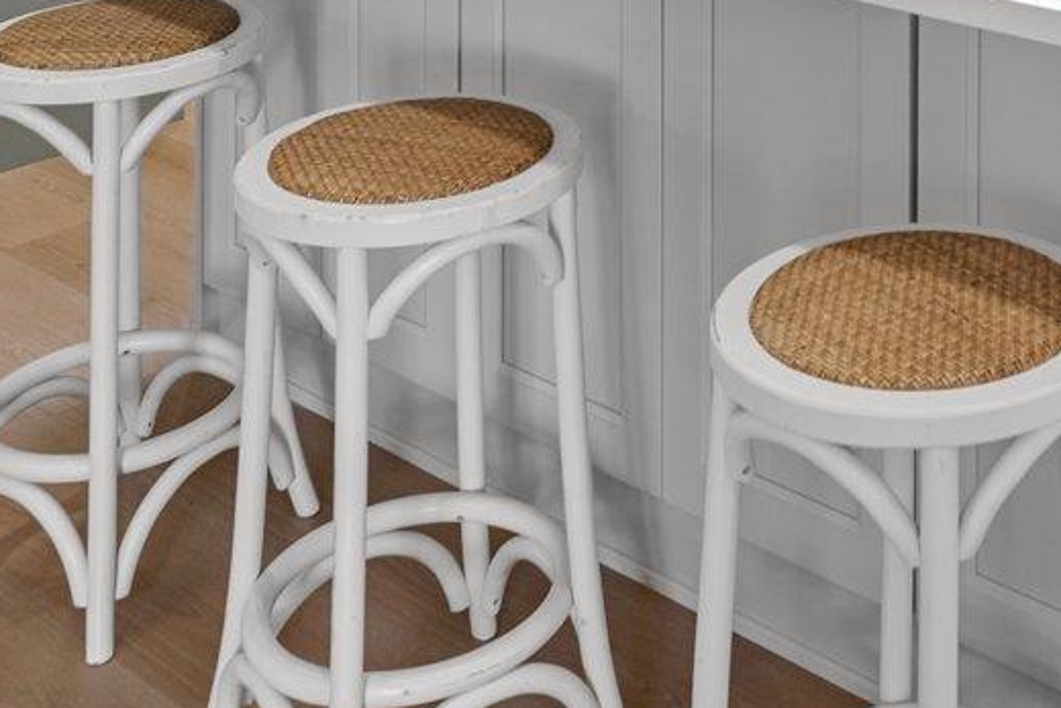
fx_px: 1857
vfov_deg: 17.8
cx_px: 990
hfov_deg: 30.3
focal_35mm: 63
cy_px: -521
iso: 250
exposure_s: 1/13
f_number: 9
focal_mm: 16
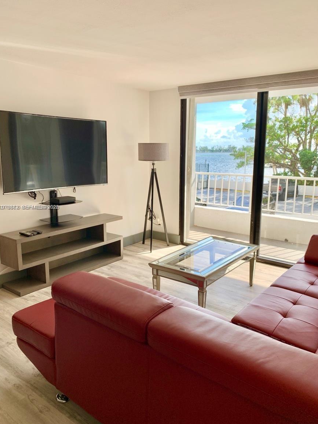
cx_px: 156
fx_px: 331
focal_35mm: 27
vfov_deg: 65.3
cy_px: 208
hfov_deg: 51.4
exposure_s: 1/174
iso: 25
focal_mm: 4.25
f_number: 1.8
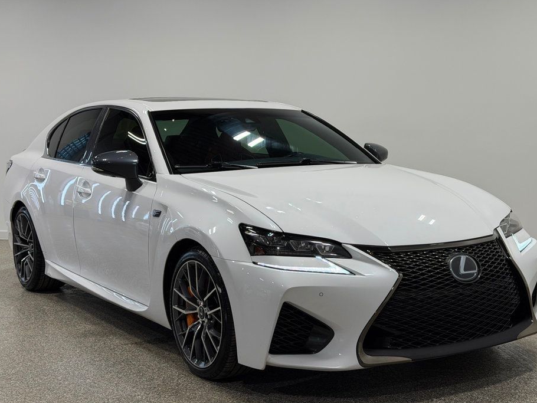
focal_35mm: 54
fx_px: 838
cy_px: 221
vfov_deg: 27.0
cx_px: 274
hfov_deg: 35.5
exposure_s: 1/523
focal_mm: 6.76
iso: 80
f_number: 1.78
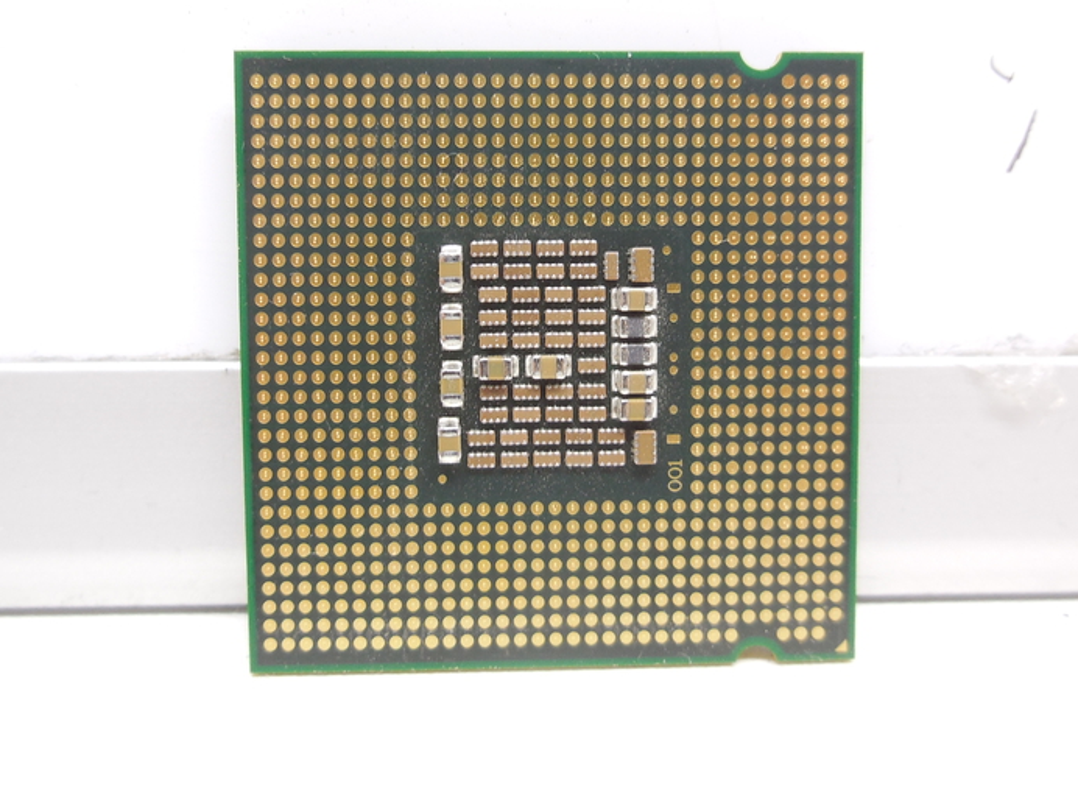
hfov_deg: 50.1
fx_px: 1152
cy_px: 327
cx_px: 555
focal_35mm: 37
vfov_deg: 38.5
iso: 125
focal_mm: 4.5
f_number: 3.1
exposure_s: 1/50
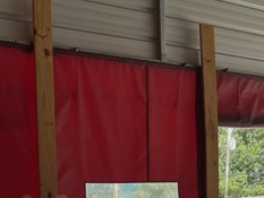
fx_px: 519
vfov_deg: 20.1
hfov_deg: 28.4
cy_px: 247
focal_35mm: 68
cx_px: 97
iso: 50
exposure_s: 1/1100
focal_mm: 5.7
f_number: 1.5
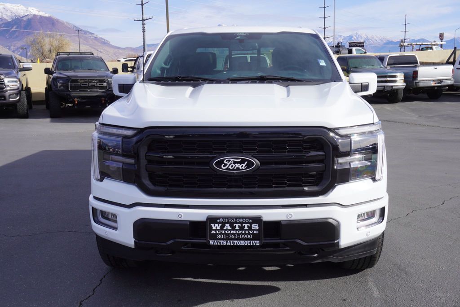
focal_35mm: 38
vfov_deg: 35.5
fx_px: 479
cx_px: 230
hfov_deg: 51.3
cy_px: 154
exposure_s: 1/125
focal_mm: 25
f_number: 10
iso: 100
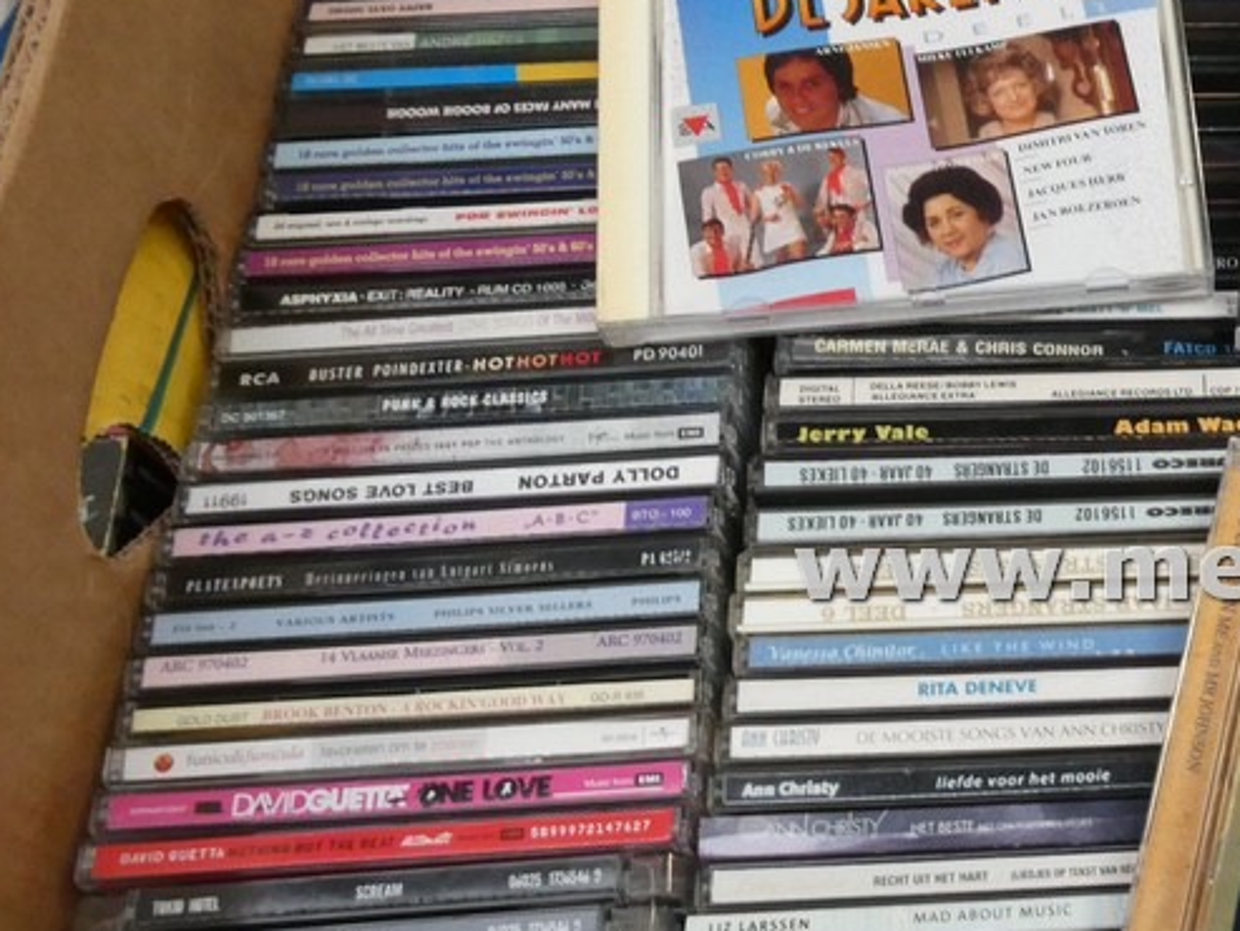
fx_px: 1899
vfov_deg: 27.5
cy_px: 566
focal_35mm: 53
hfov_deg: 33.3
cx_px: 1217
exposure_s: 1/60
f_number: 3.3
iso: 400
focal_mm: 4.3
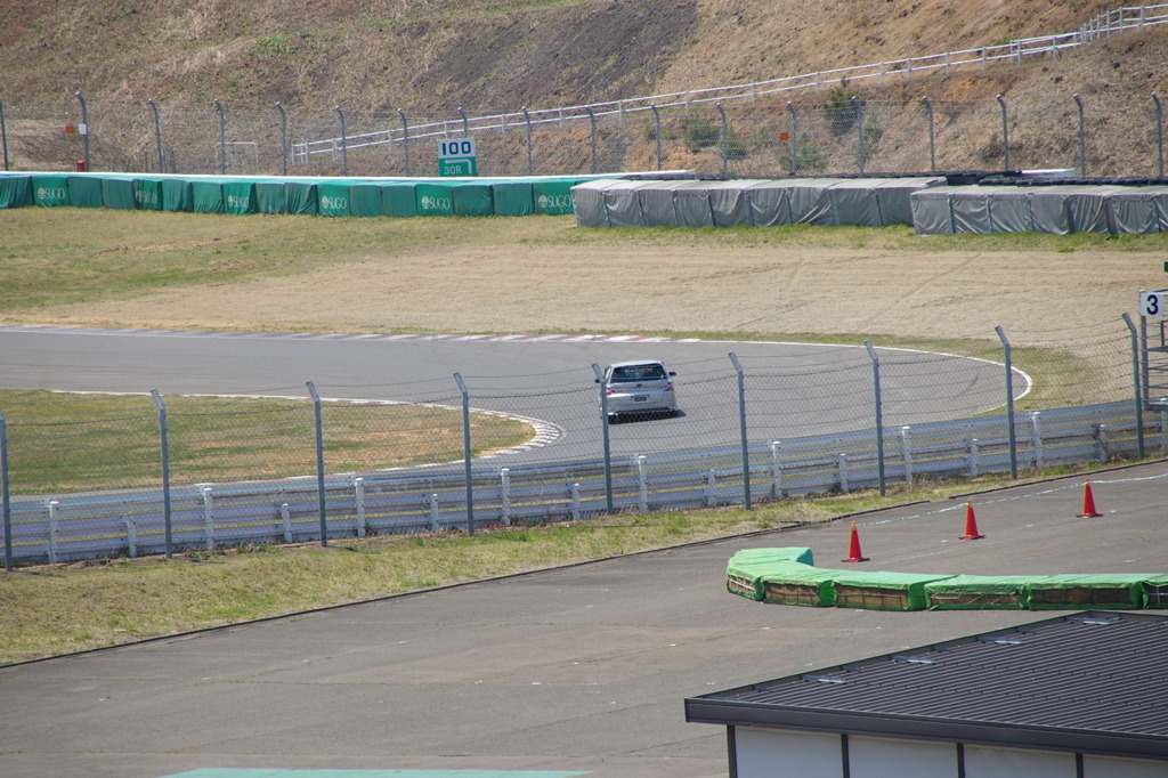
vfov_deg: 4.6
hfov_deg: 6.9
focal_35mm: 300
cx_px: 584
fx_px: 9730
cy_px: 389
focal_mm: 200
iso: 200
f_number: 9.5
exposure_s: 1/350
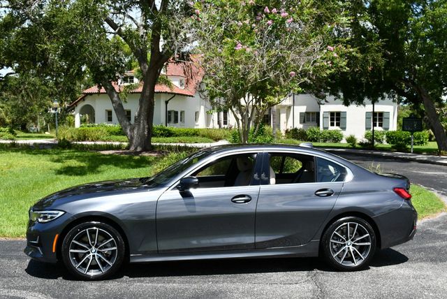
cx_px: 224
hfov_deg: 42.7
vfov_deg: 29.3
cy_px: 150
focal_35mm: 46
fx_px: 572
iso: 100
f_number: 8
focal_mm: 23
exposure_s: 1/250
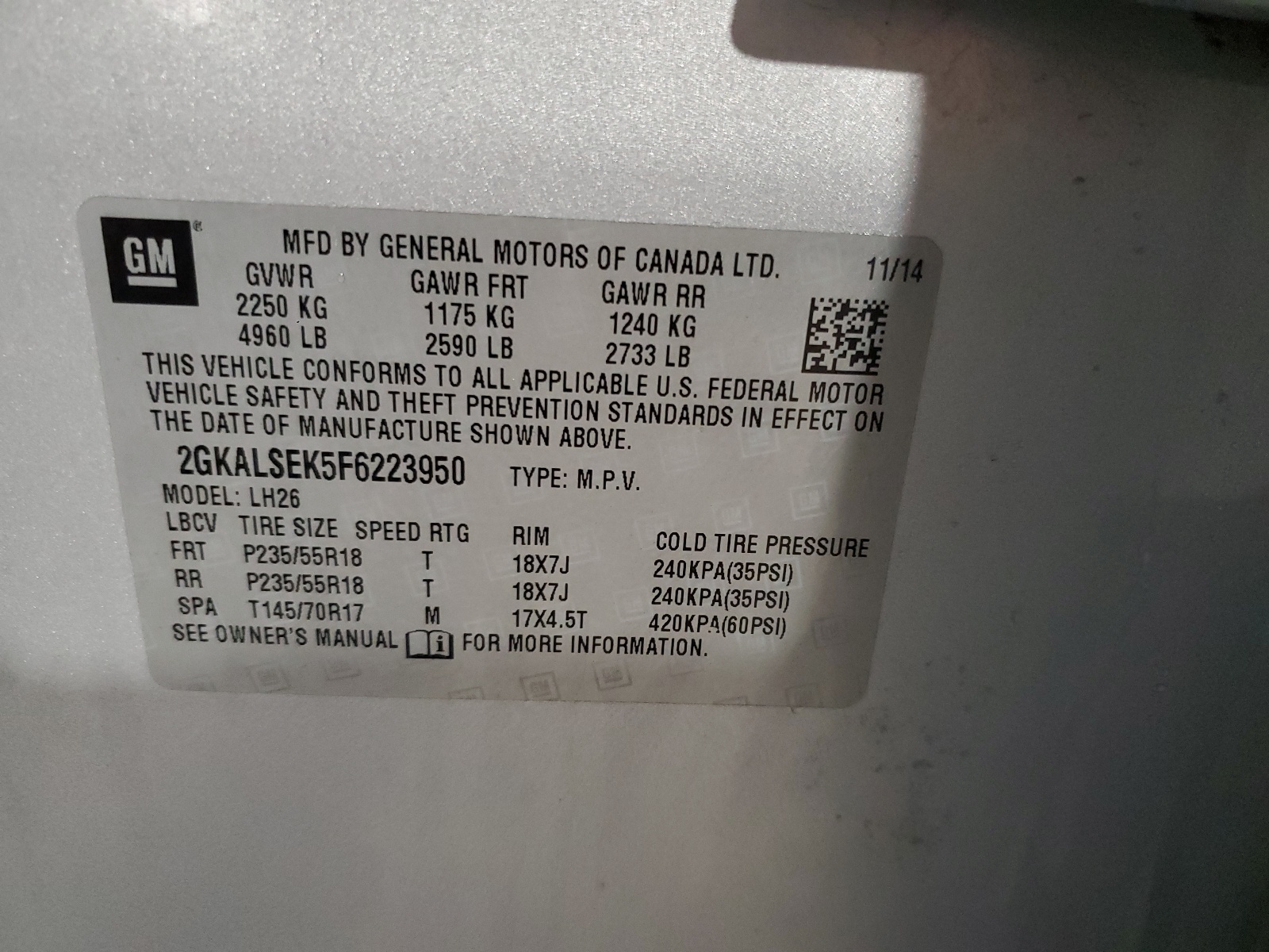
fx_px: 953
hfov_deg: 67.3
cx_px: 634
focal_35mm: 26
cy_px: 476
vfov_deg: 53.1
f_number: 1.5
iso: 315
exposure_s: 1/17
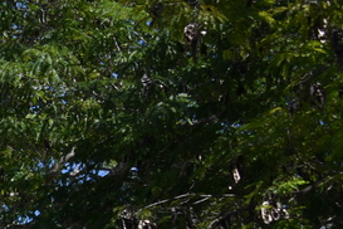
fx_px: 1429
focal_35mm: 150
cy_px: 399
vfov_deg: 8.8
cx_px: -436
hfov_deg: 11.6
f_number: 9
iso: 100
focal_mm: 32
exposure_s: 1/320
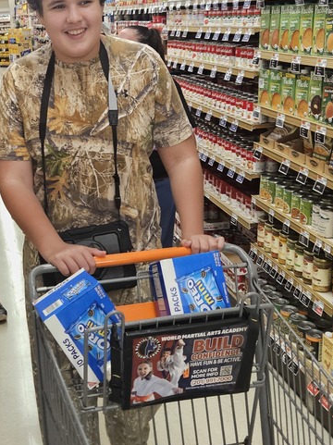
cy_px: 192
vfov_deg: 38.9
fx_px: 629
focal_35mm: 49
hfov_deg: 29.1
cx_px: 73
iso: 200
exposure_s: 1/120
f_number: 1.8
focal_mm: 5.4
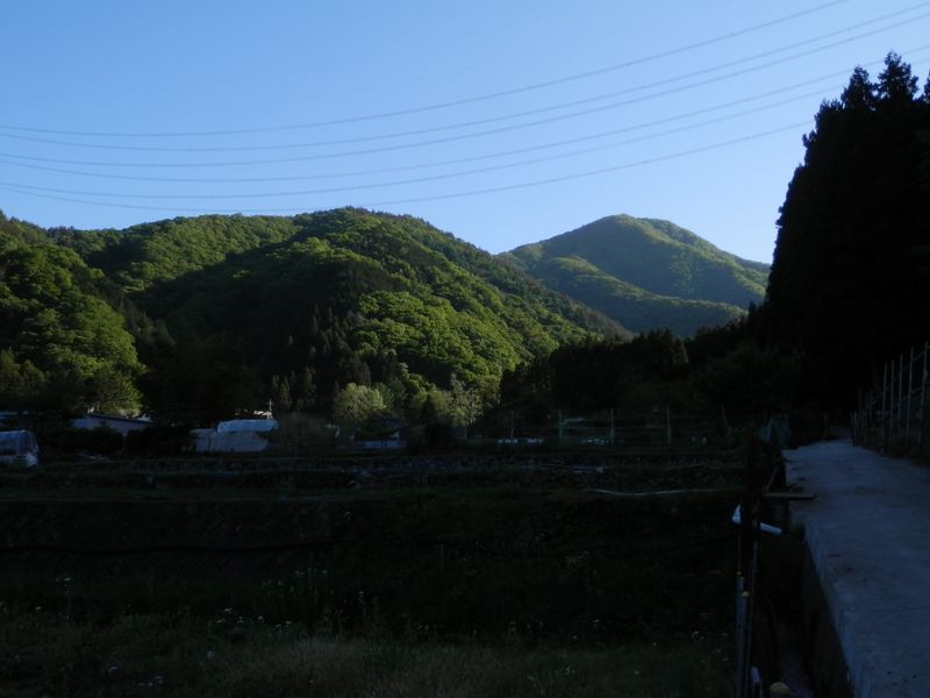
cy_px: 349
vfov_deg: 42.9
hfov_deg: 55.4
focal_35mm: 33
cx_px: 465
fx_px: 887
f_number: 3.4
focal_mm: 6
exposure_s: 1/640
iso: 80
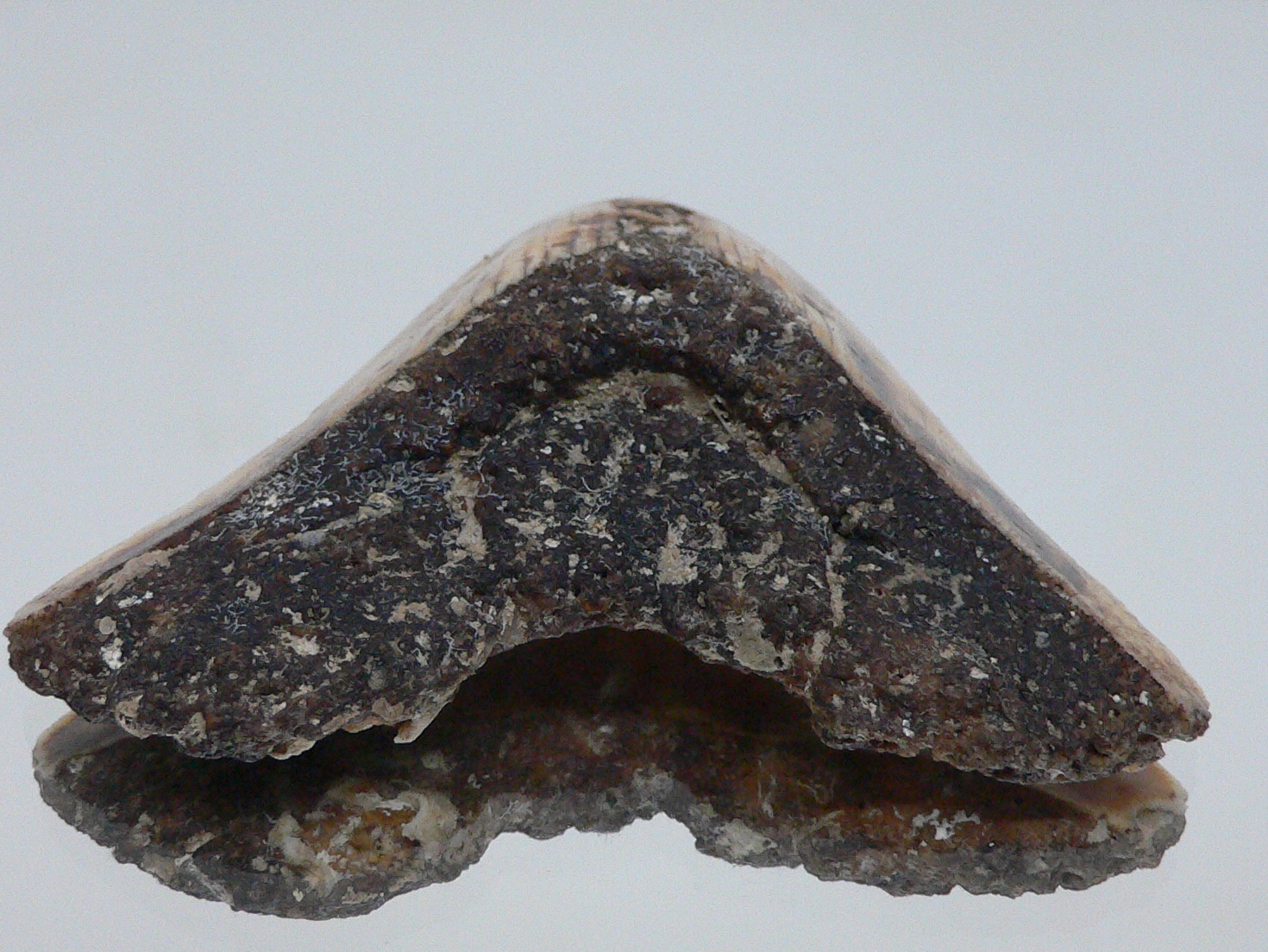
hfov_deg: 39.6
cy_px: 550
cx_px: 580
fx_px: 1759
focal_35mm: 48
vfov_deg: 30.2
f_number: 2.8
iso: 200
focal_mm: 4.6
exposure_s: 1/50
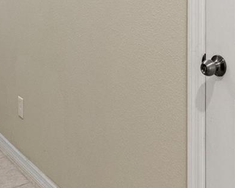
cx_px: 181
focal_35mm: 57
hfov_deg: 32.3
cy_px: -27
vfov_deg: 24.6
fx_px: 396
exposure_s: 1/5
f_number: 8
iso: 400
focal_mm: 10
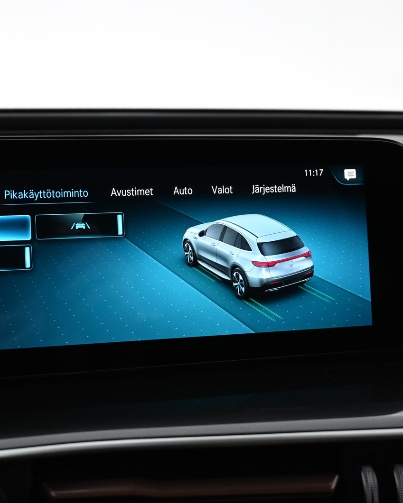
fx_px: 641
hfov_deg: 34.5
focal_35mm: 43
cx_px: 127
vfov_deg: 42.9
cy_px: 250
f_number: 3.8
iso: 1600
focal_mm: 20
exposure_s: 1/50
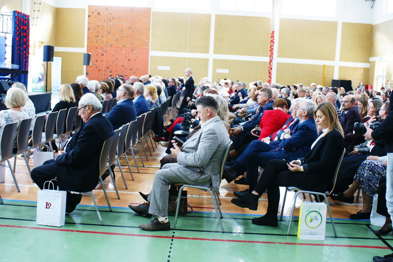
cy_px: 131
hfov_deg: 46.4
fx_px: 459
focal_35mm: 42
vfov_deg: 31.9
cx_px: 196
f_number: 4
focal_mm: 28
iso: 800
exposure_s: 1/60
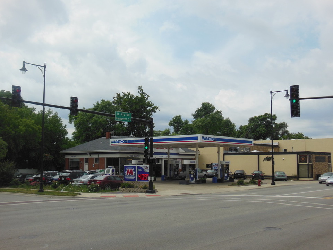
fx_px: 433
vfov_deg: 32.2
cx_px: 166
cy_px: 125
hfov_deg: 42.1
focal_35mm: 45
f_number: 4.4
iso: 125
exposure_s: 1/1250
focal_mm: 8
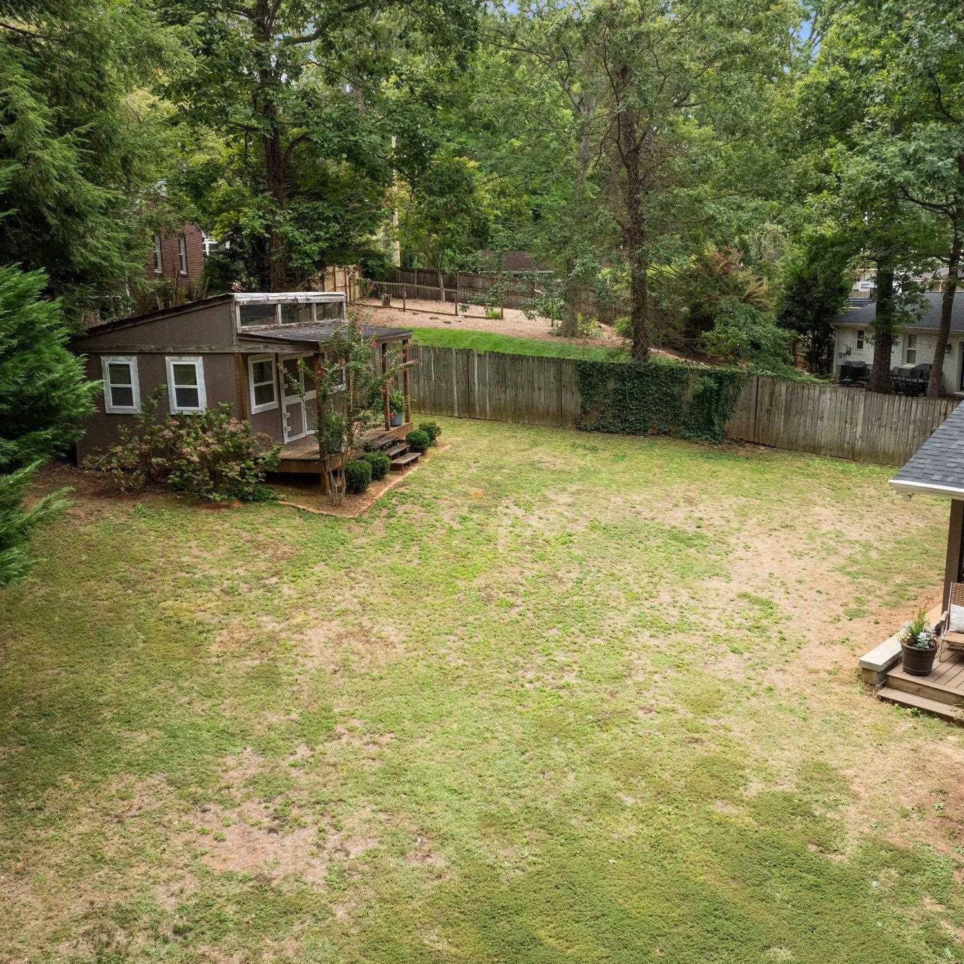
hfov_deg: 55.4
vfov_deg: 55.6
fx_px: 914
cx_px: 555
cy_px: 485
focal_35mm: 29
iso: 400
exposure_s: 1/120
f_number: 2.8
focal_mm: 12.29
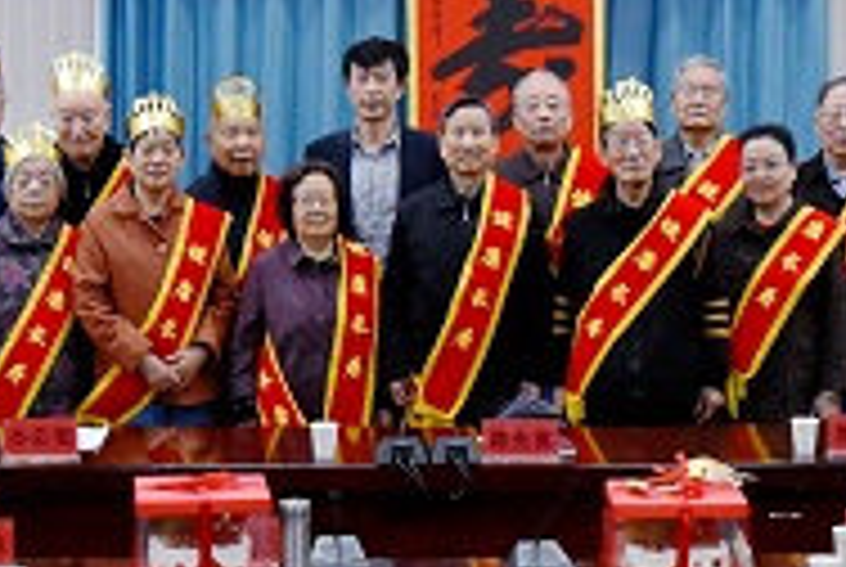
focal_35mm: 86
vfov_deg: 15.9
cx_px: 454
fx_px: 2024
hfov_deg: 23.6
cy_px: 140
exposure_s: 1/200
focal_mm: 18
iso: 1600
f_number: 3.5
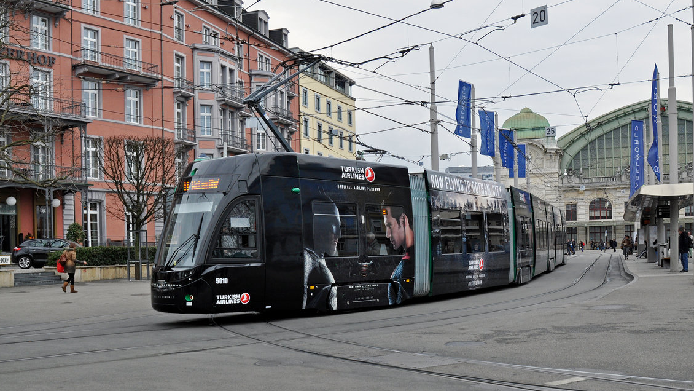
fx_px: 736
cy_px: 155
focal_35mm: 40
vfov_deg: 29.6
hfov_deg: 50.5
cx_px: 359
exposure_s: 1/800
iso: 400
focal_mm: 24
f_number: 5
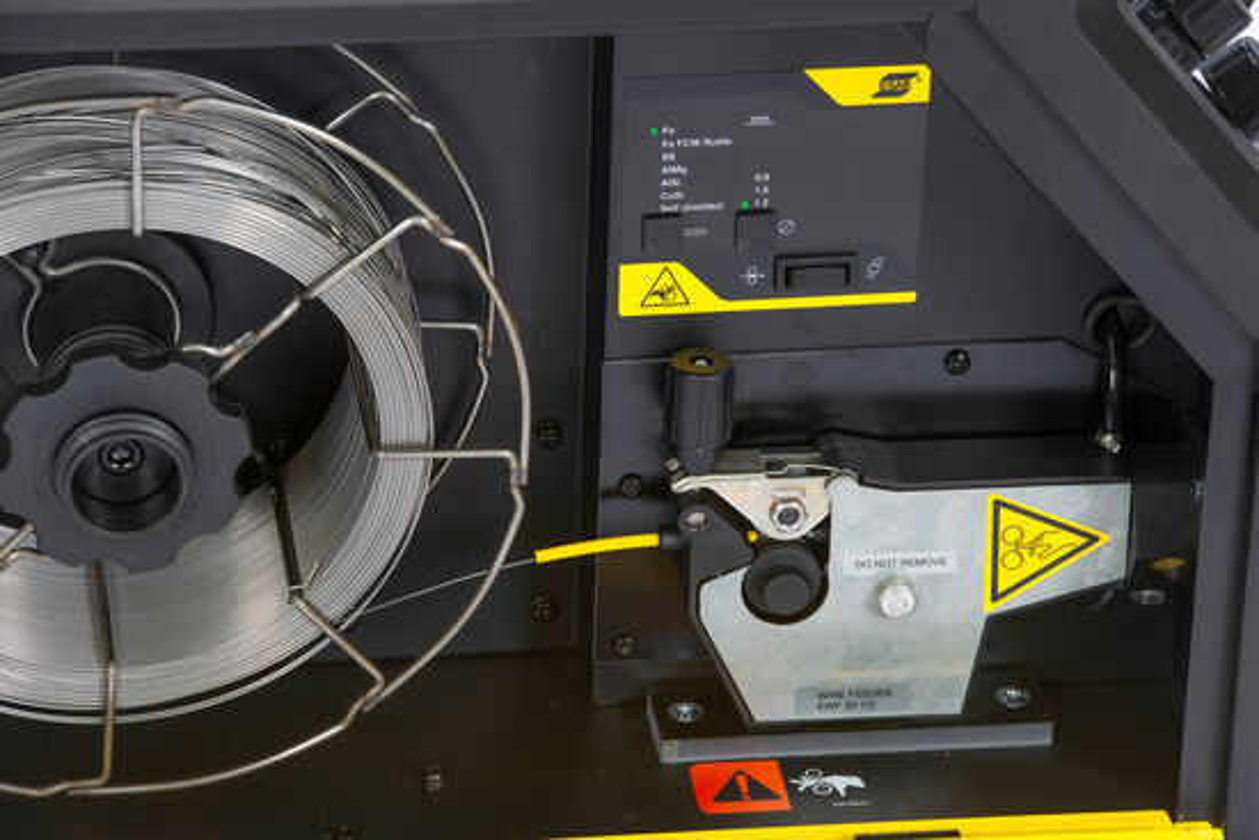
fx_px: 6296
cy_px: 420
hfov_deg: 11.4
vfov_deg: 7.6
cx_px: 630
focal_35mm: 180
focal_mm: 180
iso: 50
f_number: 10
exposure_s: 1/40
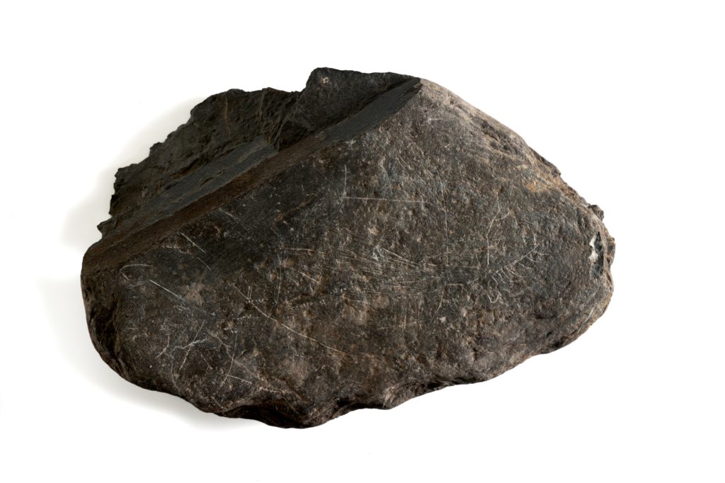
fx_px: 1147
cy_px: 242
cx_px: 362
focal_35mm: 57
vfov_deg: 23.8
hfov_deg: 35.1
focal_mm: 38
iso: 100
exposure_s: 1/50
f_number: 14
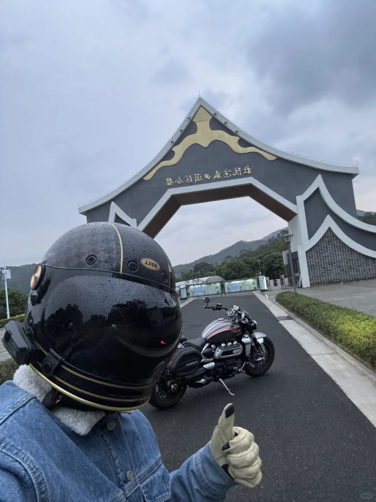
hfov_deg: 58.9
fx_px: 333
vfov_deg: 73.9
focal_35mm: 23
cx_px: 188
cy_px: 251
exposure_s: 1/60
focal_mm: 2.69
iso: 160
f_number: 1.9
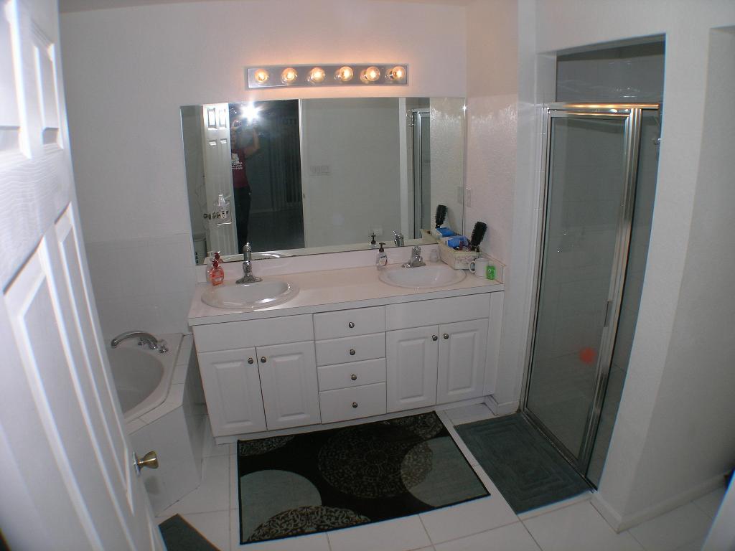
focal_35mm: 28
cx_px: 368
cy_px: 276
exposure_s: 1/60.1
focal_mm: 5.8
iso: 50
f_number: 4
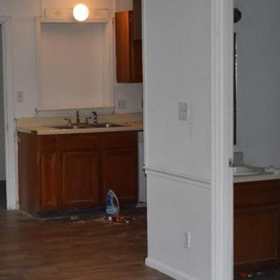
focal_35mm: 83
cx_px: 45
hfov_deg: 20.6
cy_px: 151
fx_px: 760
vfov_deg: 20.9
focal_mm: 28
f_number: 4.2
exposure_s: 1/160
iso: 800
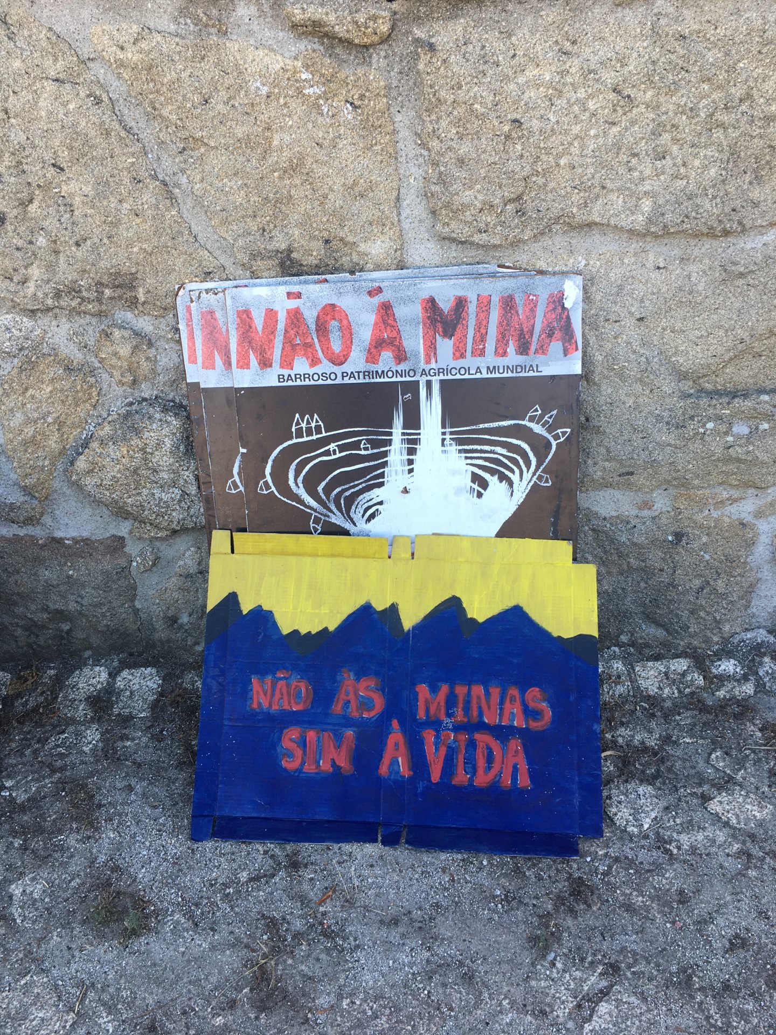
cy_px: 518
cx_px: 388
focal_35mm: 29
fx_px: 867
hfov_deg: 48.2
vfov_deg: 61.7
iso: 25
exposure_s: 1/112
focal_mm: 4.15
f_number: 2.2
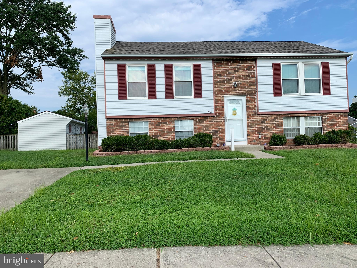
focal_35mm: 26
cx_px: 178
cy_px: 134
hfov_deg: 67.3
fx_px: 268
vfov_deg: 53.1
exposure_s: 1/1845
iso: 25
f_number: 1.8
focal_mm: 4.25
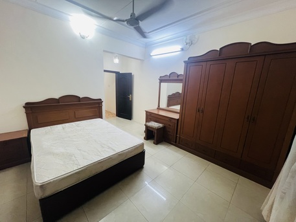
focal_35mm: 13
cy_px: 111
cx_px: 148
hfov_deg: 106.2
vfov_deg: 89.9
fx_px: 111
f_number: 1.8
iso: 200
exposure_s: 1/50
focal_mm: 1.57
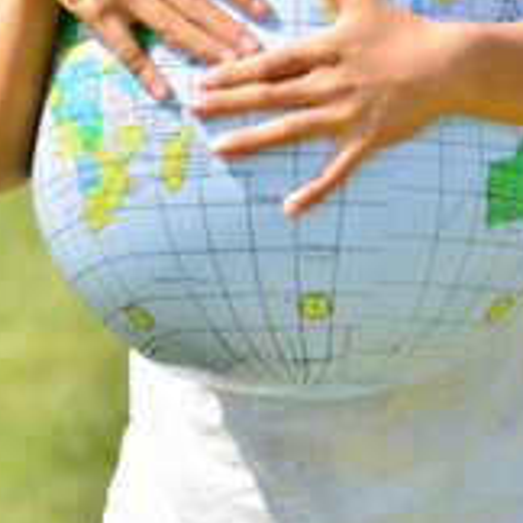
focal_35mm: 655
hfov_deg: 2.7
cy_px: -52
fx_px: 11199
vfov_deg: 2.7
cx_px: 274
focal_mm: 185
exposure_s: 1/1250
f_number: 5
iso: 200
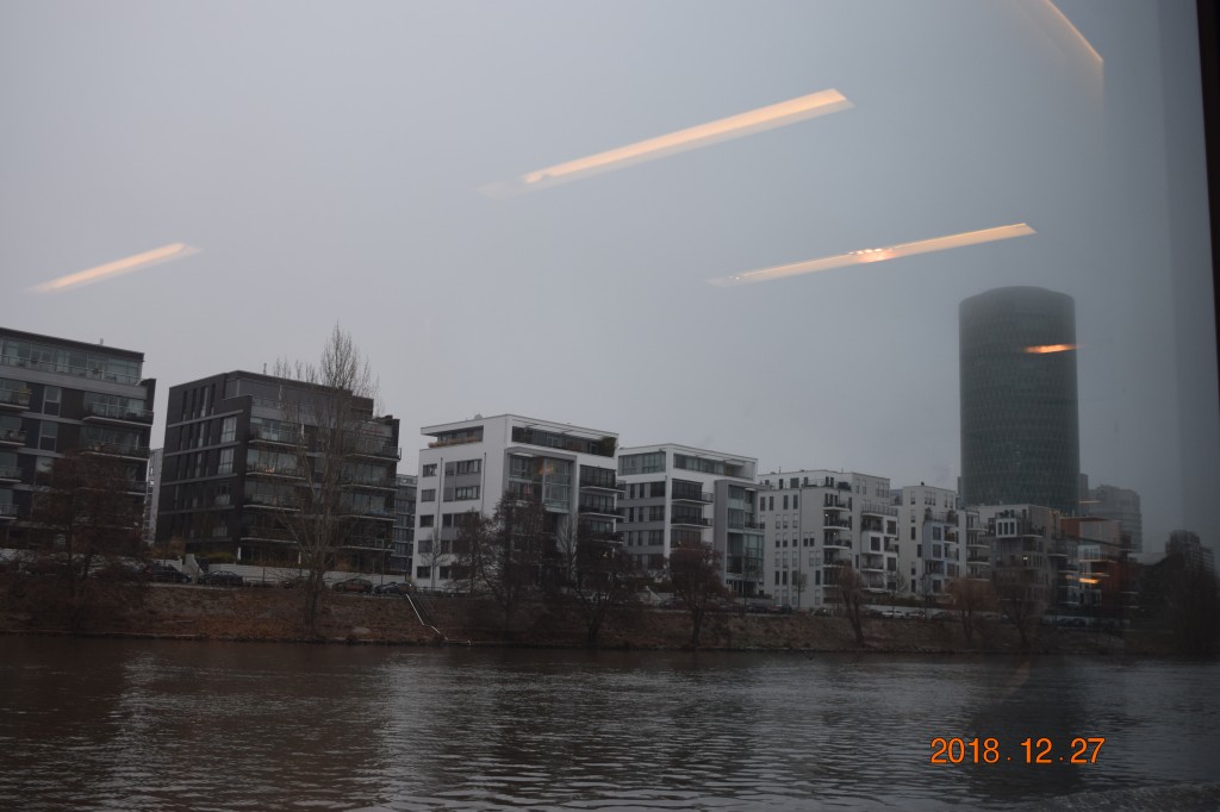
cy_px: 406
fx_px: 1220
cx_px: 610
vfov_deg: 36.8
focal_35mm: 36
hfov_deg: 53.1
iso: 400
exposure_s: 1/100
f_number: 5
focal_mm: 24
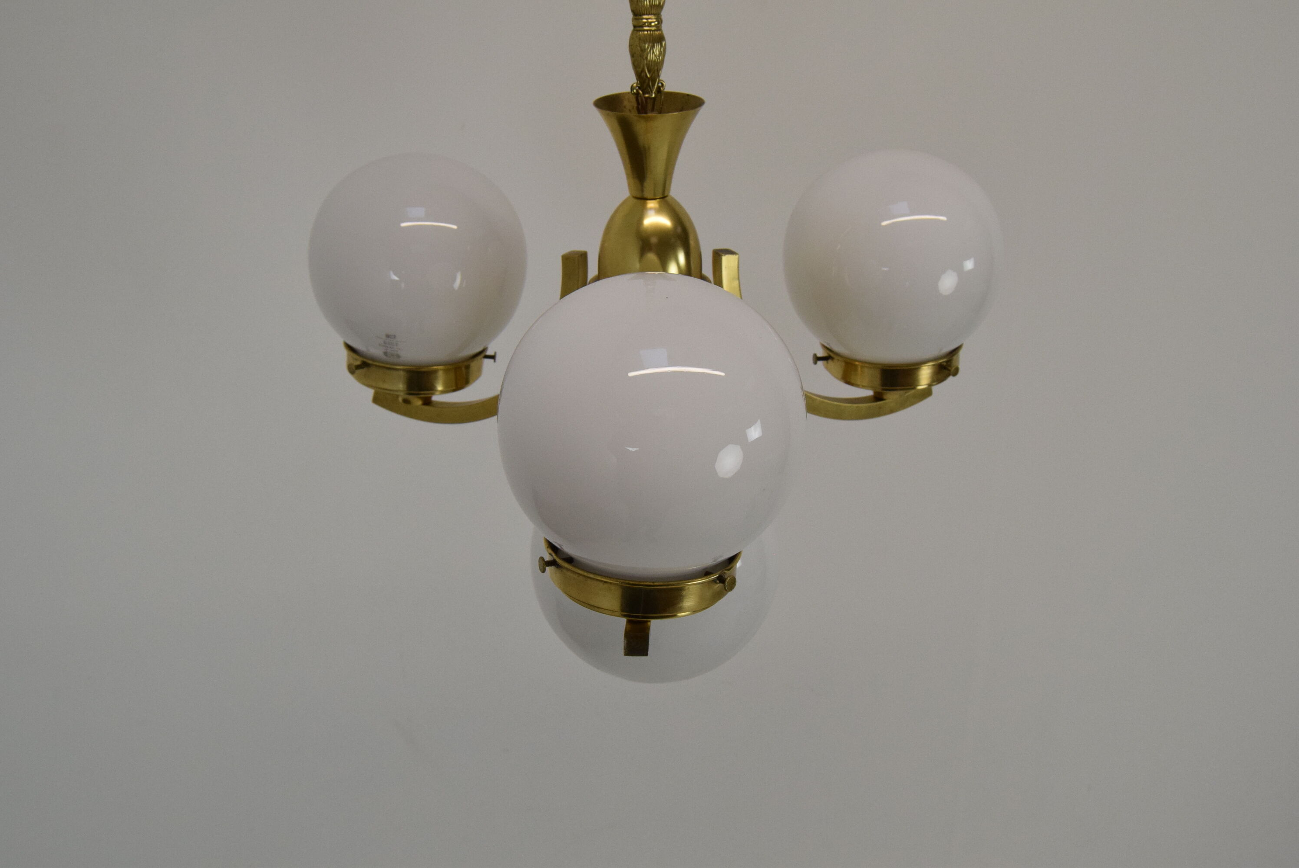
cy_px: 434
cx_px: 650
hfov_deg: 55.1
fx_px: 1246
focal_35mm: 34
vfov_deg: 38.4
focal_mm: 23
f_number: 9
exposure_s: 1/320
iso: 1600
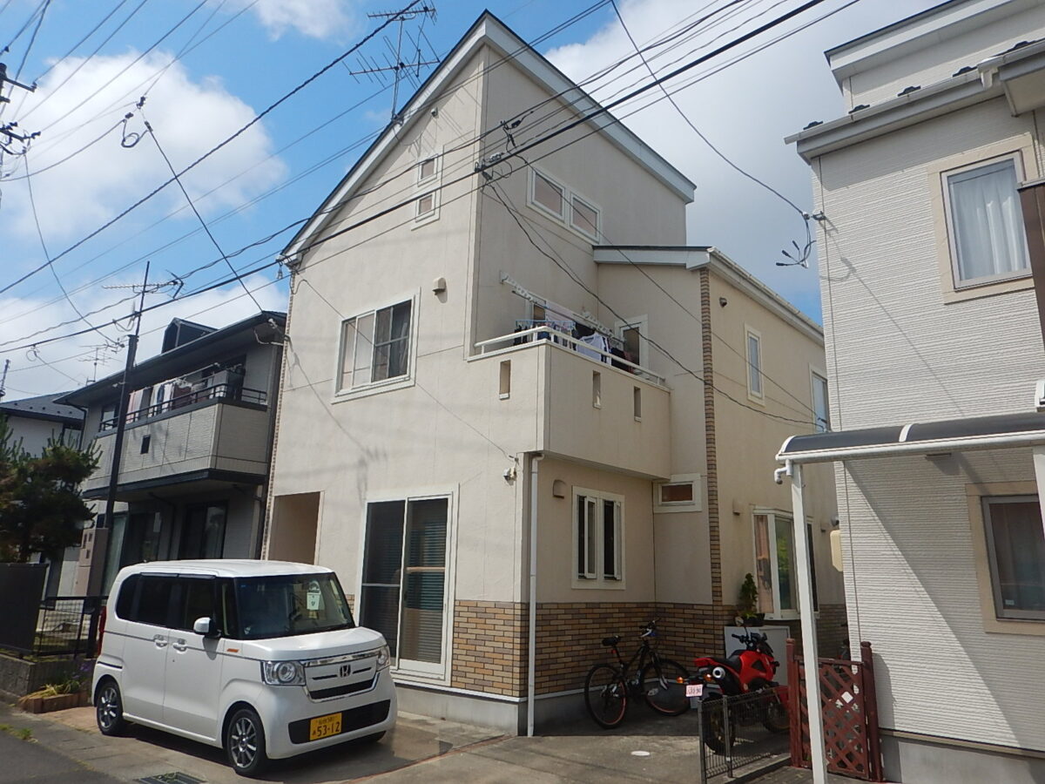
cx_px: 522
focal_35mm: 24
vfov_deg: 56.8
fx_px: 725
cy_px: 392
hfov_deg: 71.6
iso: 125
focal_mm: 4.3
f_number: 8.2
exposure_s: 1/400
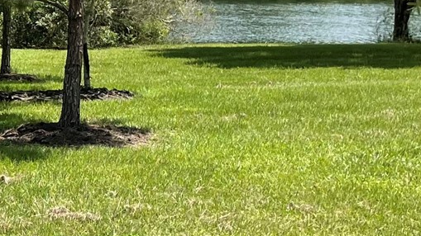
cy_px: 59
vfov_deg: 10.6
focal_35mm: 114
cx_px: -146
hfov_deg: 17.5
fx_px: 1272
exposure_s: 1/1825
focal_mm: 4.2
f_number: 1.6
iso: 32
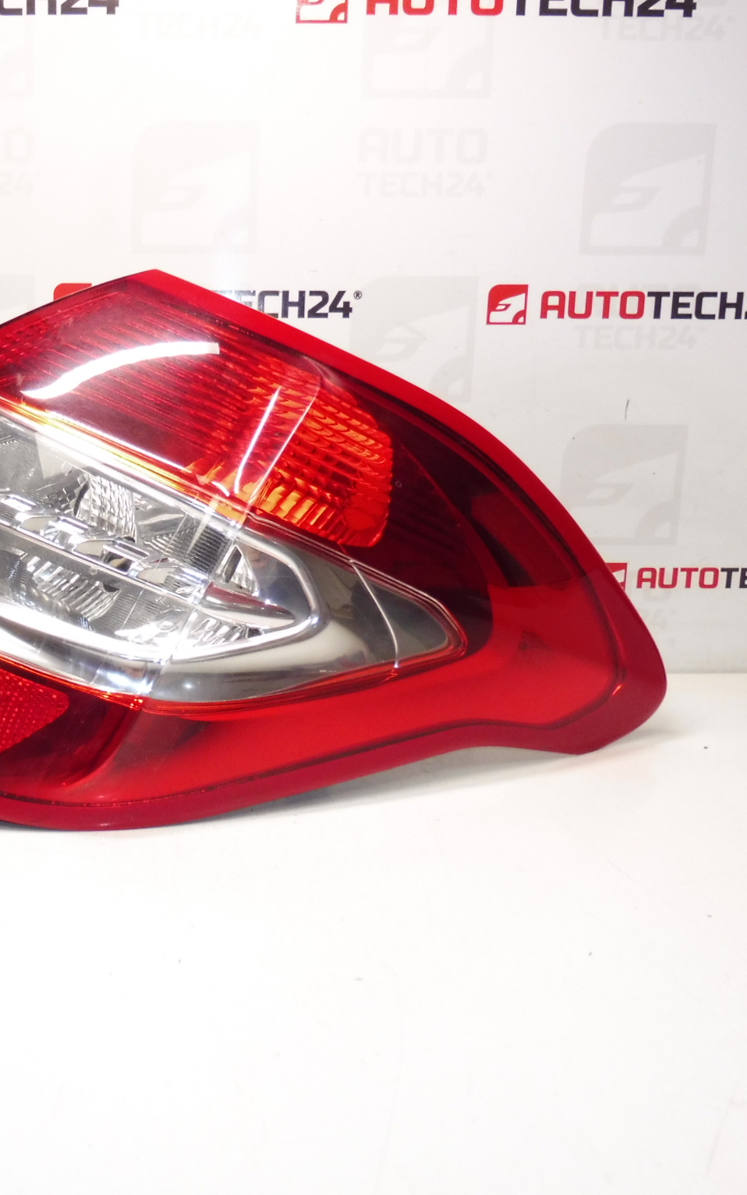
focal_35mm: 34
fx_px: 1107
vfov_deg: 56.7
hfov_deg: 36.0
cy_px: 598
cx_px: 143
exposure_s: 1/60
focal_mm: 4.3
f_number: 3.5
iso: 200
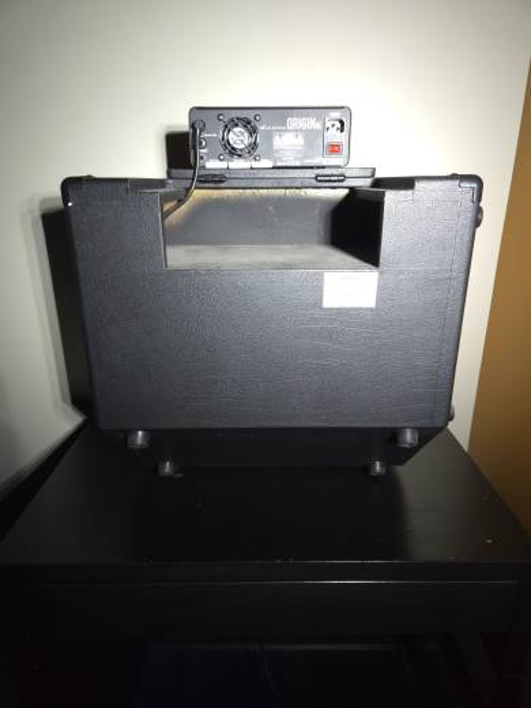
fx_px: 470
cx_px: 266
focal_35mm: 23
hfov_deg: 58.9
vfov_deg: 73.9
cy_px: 354
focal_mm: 5.4
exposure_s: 1/71
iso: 320
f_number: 1.8
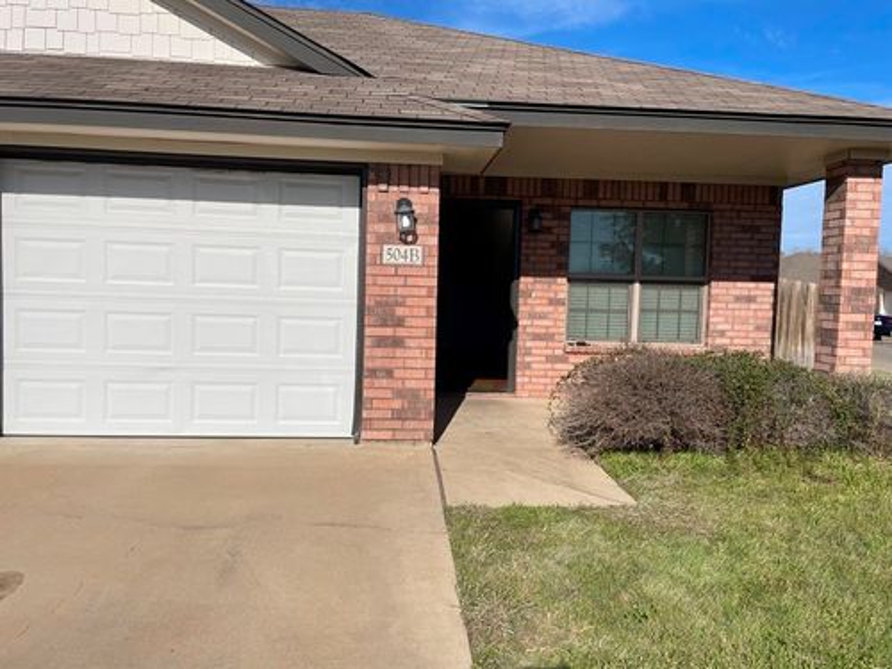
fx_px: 670
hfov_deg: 67.3
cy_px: 334
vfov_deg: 53.1
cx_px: 446
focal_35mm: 26
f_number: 1.6
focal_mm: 4.2
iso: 32
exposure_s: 1/8403
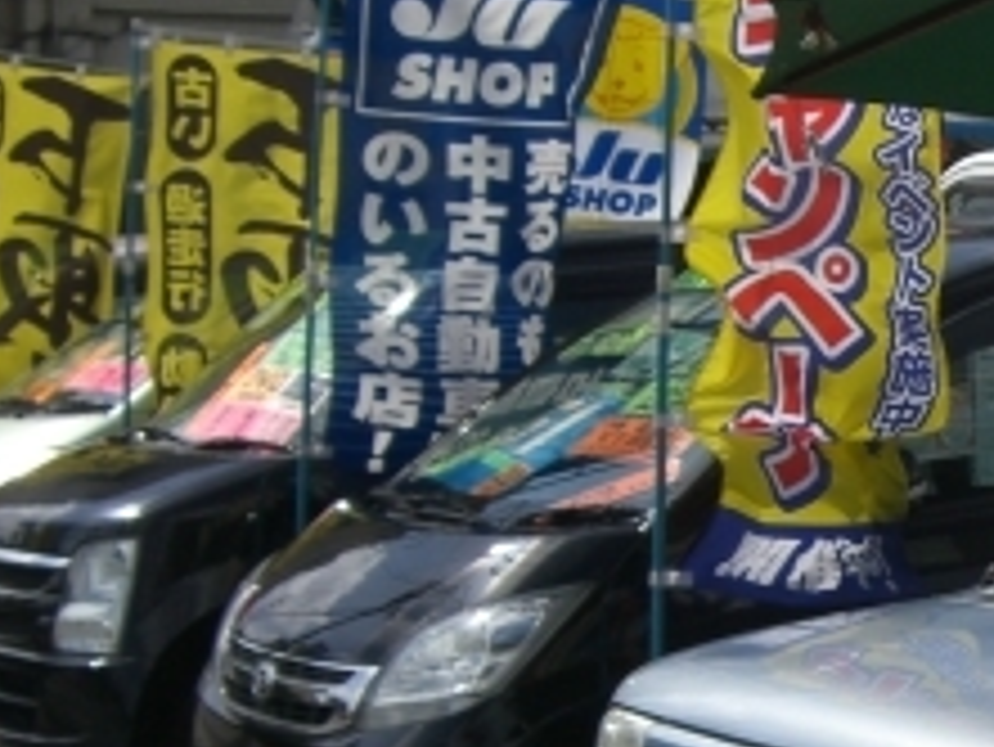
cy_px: 428
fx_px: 3160
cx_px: 1120
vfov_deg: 13.5
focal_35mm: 110
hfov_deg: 17.2
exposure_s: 1/1000
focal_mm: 6.2
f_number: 4.3
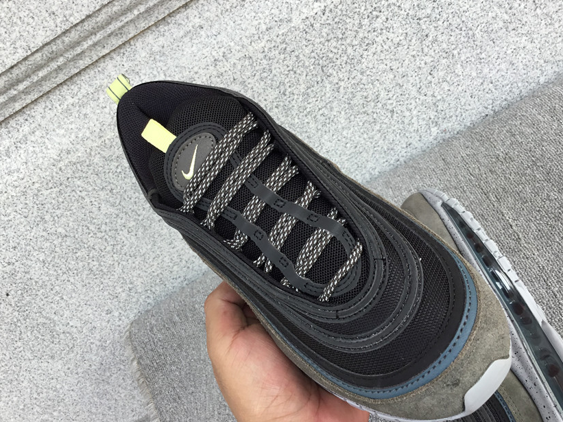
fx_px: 553
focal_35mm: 34
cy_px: 225
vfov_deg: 41.7
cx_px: 291
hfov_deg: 54.0
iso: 25
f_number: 2.4
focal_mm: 3.3
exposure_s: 1/289
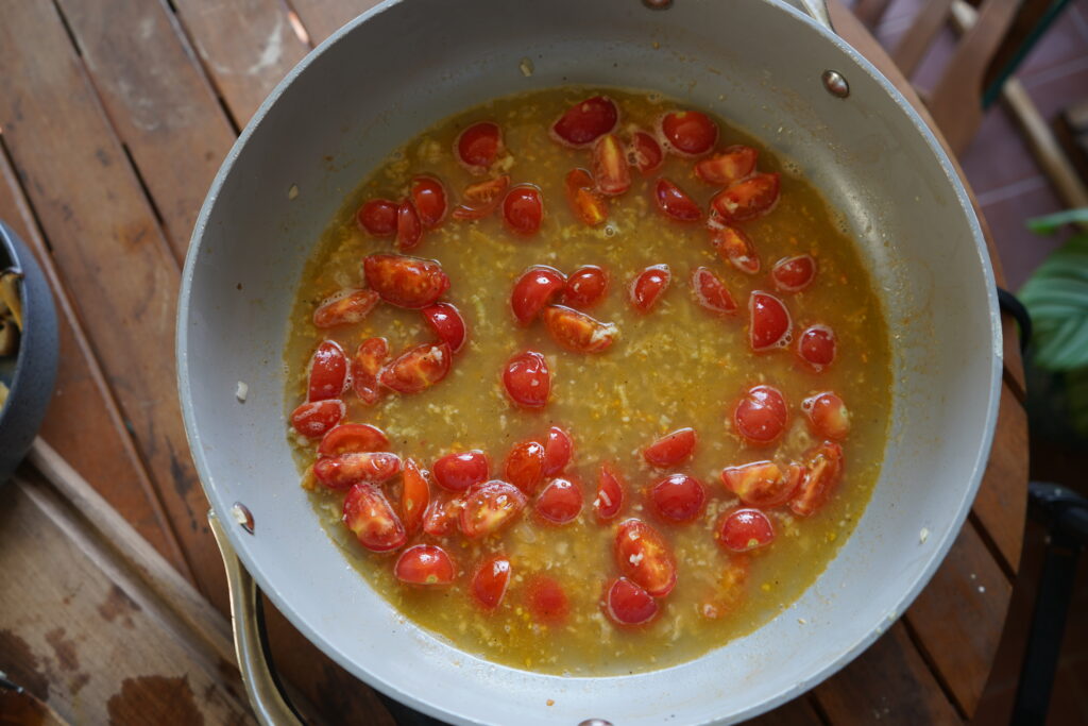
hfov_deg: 65.5
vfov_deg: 46.4
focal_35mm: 28
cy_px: 363
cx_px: 544
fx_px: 846
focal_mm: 28
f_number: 4
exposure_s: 1/60
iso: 125
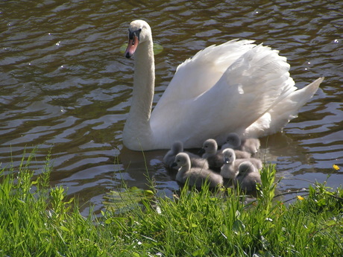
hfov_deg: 8.4
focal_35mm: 236
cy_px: 128
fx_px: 2338
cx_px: 172
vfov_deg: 6.3
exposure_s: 1/800
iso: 50
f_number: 3.5
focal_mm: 36.1
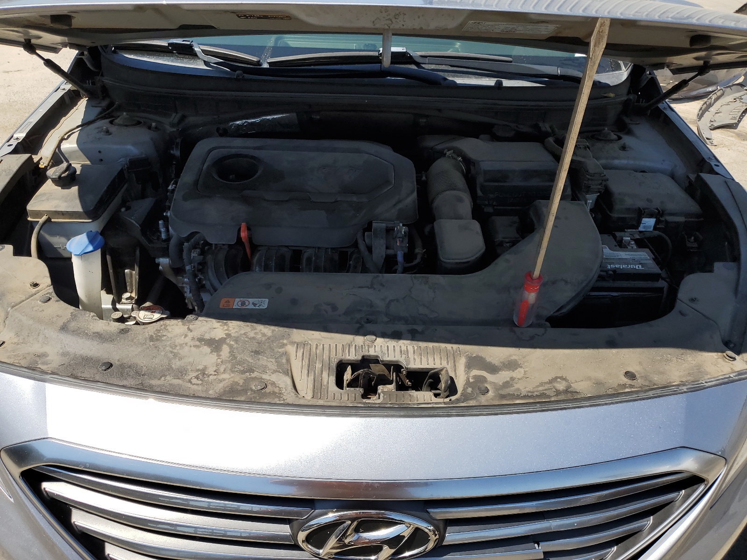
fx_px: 561
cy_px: 280
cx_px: 374
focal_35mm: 26
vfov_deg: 53.1
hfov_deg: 67.3
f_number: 1.5
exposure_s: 1/2500
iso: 50
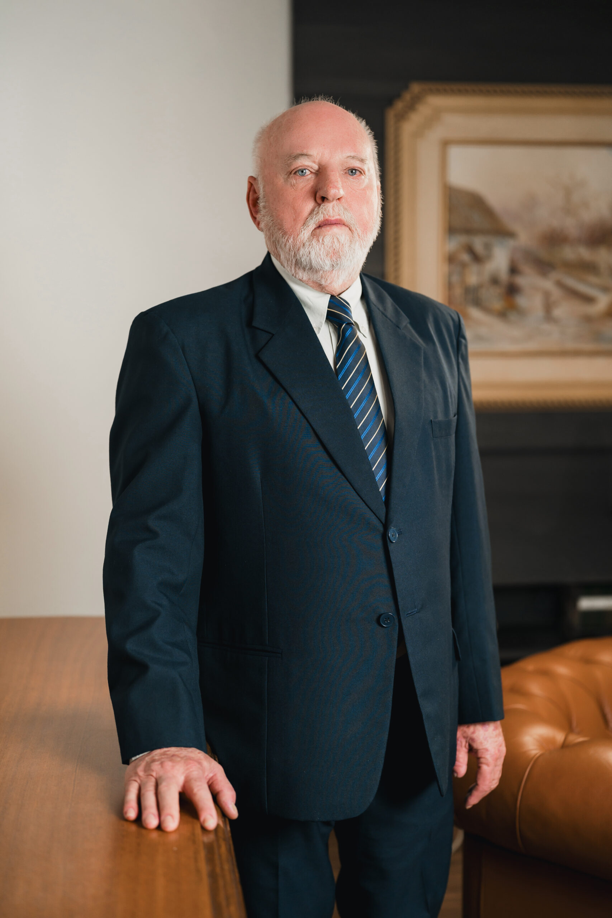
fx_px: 1275
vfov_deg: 39.6
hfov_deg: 27.0
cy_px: 459
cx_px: 306
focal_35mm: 50
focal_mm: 50
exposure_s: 1/200
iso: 200
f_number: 2
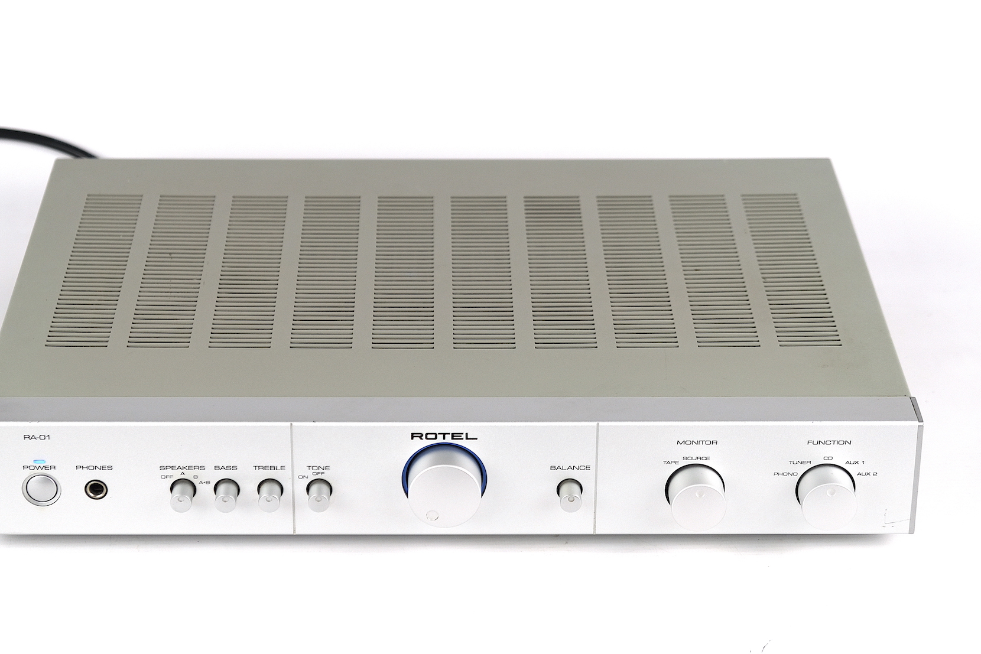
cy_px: 288
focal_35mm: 96
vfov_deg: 14.3
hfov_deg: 21.2
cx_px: 444
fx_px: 2616
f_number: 4
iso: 160
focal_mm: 55
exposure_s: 1/70
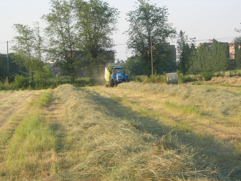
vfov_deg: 13.1
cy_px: 90
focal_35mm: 113
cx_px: 120
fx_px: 787
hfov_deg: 17.4
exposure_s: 1/54.8
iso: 64
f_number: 8.2
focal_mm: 23.4
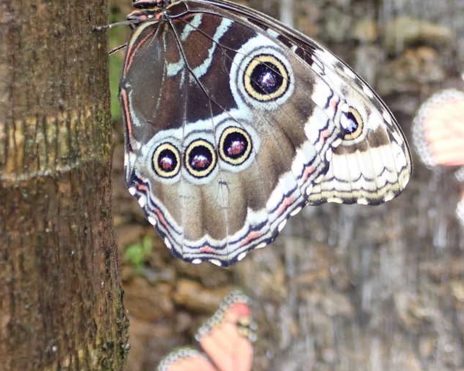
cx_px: 233
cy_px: 81
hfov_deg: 33.0
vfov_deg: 26.2
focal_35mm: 57
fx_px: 783
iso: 400
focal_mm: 7.86
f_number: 2.9
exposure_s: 1/80
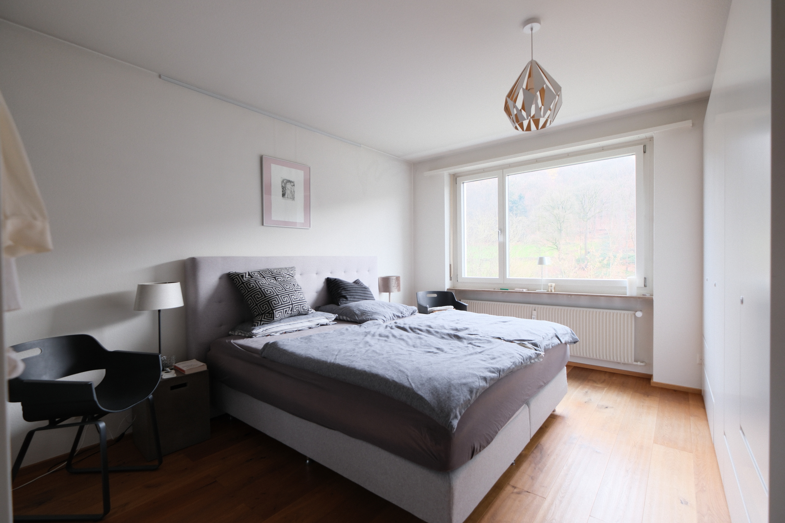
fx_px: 327
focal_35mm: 15
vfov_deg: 77.3
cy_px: 262
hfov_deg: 100.4
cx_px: 392
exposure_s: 1/15
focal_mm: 10
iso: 320
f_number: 4
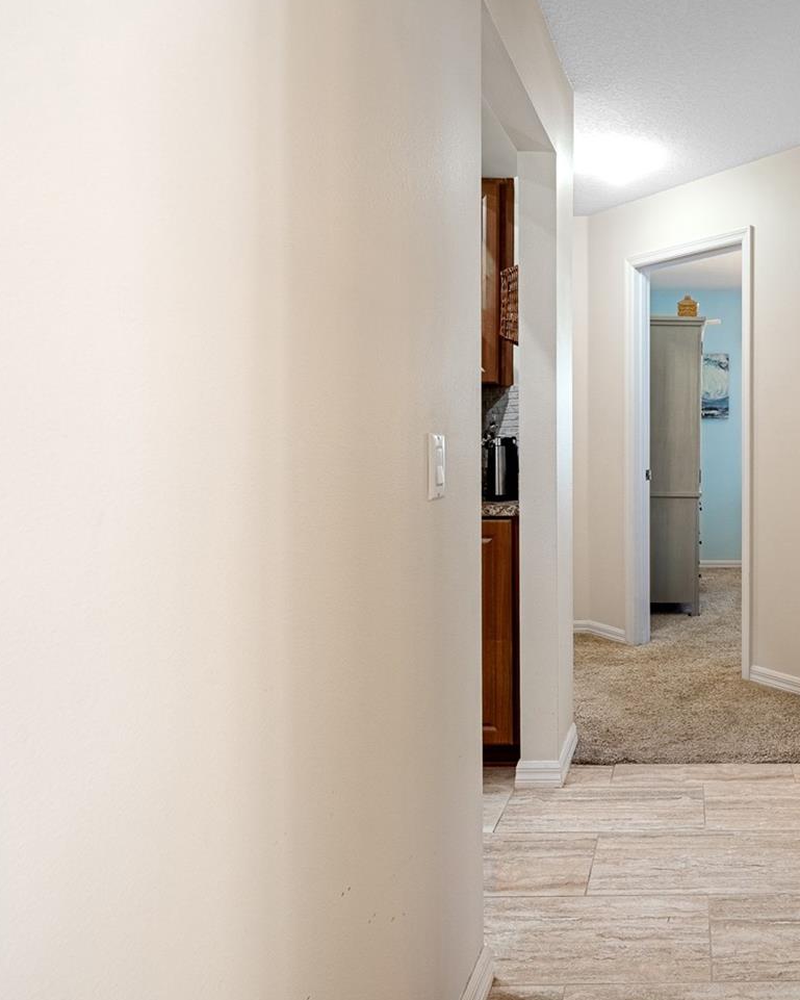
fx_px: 740
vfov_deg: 68.0
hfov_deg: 50.8
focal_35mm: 25
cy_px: 463
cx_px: 708
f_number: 8
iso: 400
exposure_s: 1/160
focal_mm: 16
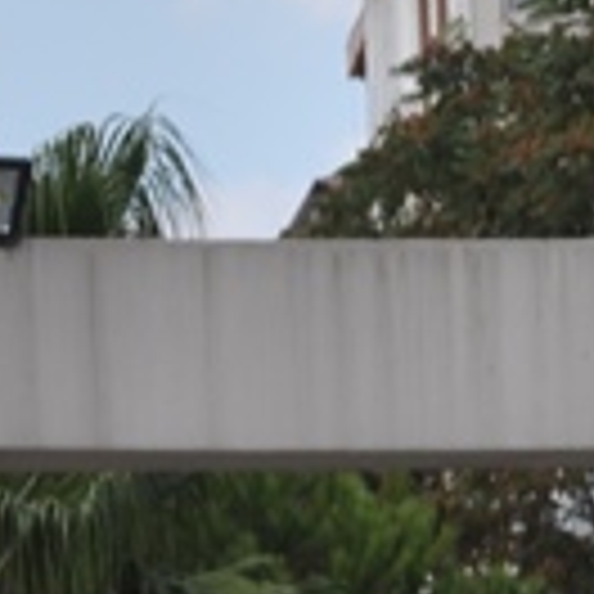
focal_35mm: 545
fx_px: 10587
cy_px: 958
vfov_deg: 3.2
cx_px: -1426
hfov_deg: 3.1
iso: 200
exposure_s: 1/400
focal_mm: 55
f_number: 9
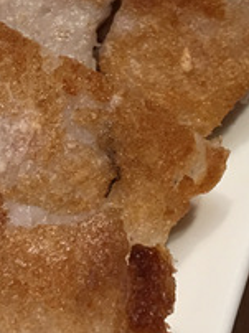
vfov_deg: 16.9
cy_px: 48
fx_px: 1105
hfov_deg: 12.2
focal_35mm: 115
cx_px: -127
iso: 40
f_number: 2.2
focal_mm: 4.15
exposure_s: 1/15
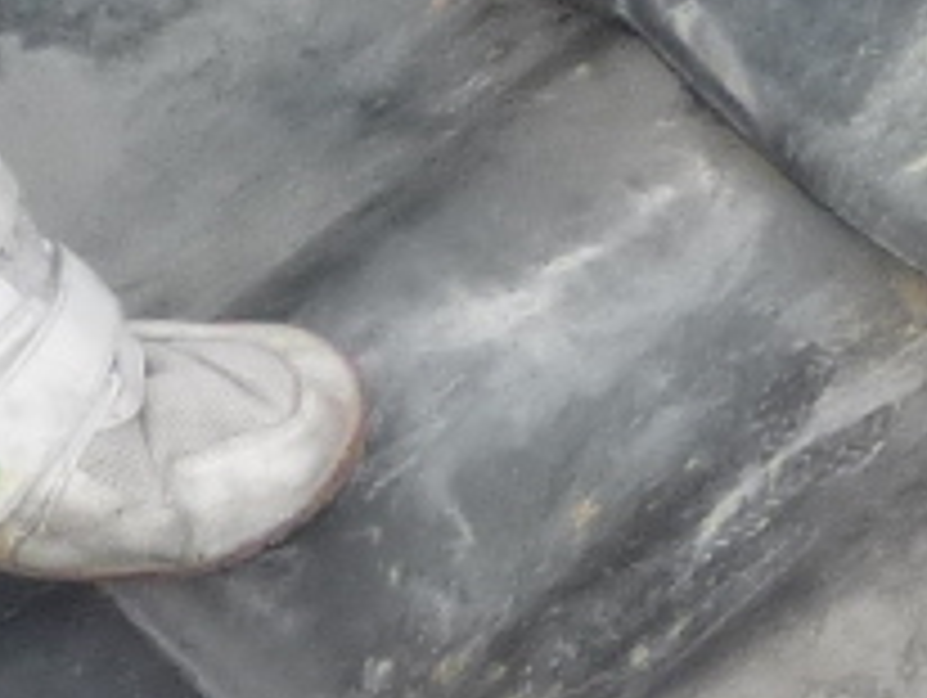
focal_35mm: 194
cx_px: 2520
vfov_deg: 7.5
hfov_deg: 8.8
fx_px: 5201
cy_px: -468
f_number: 2.8
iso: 100
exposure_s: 1/320
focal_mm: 4.4
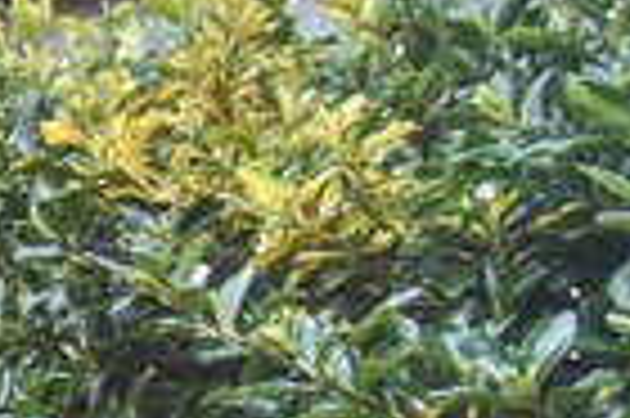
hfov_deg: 12.5
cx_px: -1053
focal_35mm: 110
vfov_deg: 12.4
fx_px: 1923
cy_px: 267
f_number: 3.5
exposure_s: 1/250
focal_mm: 10
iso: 400
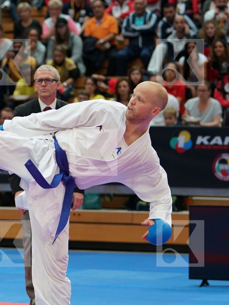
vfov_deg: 10.3
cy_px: 153
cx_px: 7
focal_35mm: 193
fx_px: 1703
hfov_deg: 7.7
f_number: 2.8
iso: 1600
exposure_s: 1/1000
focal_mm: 89
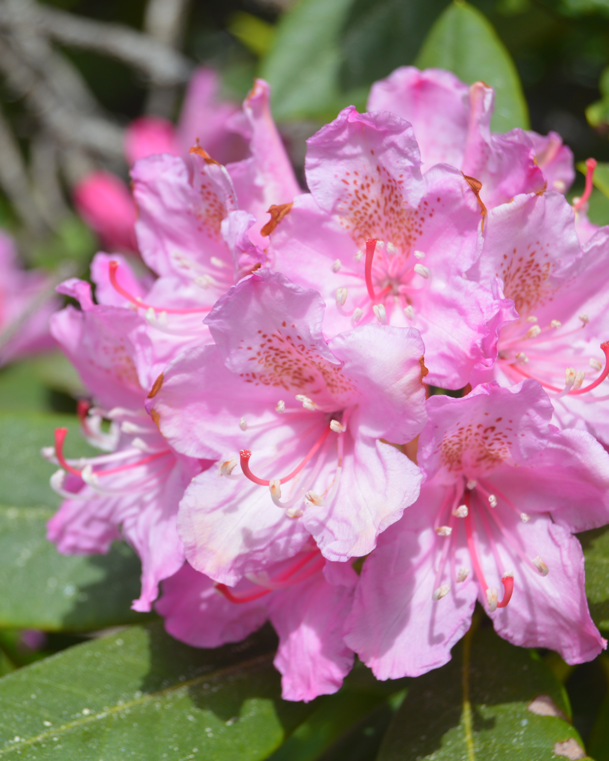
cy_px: 381
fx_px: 2388
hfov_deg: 14.5
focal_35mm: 106
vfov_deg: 18.1
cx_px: 340
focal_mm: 50
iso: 100
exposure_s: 1/200
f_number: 7.1
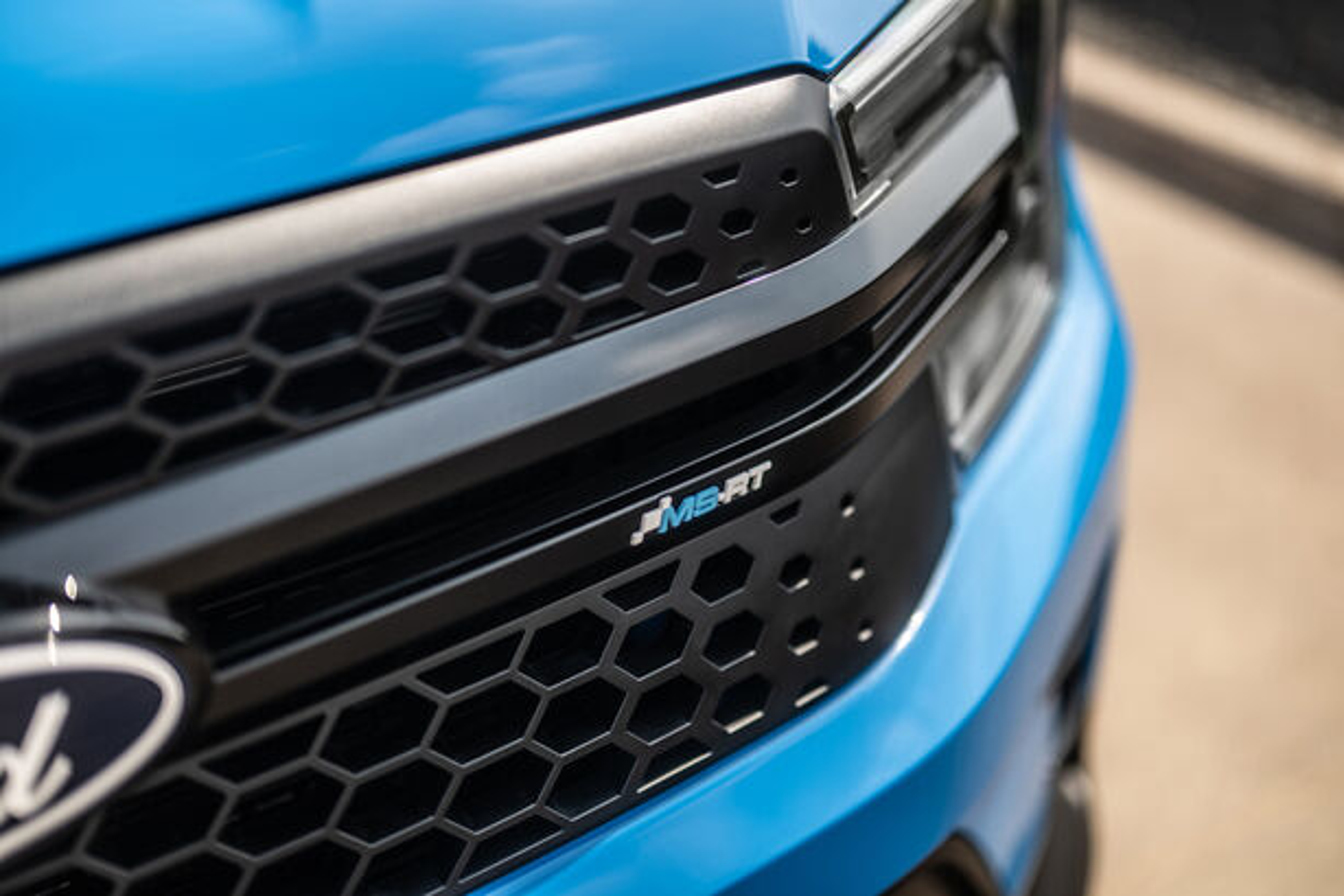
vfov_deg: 27.0
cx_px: 672
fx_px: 1866
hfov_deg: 39.6
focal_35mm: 50
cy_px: 448
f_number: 1.2
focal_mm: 50
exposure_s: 1/1250
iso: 40
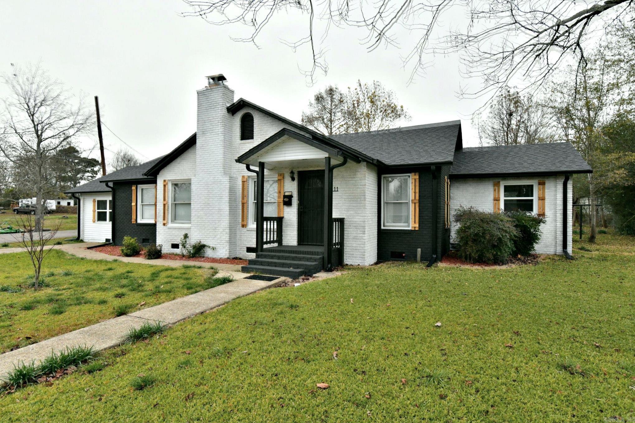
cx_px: 318
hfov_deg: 84.0
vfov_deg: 61.9
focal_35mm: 20
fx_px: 353
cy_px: 212
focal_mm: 20
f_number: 13
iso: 2500
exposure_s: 1/640
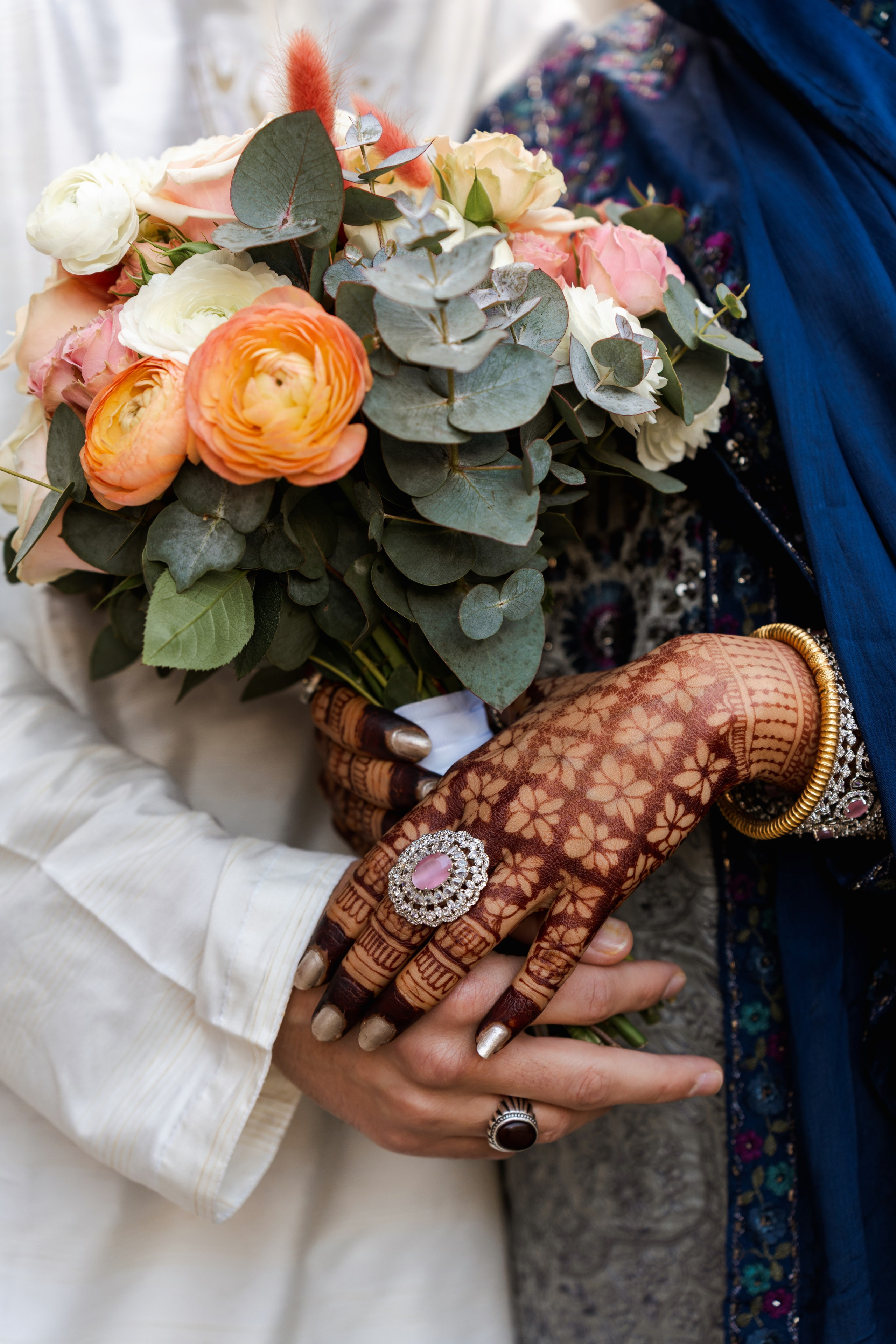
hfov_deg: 20.3
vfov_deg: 30.1
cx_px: 448
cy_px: 672
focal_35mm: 67
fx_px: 2501
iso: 125
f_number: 3.5
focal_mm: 67
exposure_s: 1/100
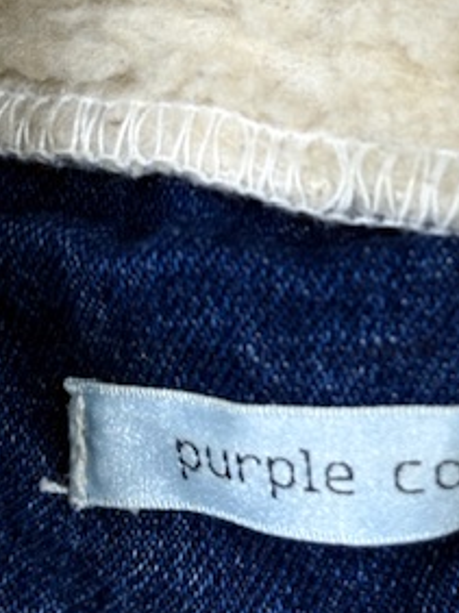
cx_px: 474
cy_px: 113
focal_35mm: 109
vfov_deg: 17.9
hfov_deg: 13.4
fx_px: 1930
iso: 160
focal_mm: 6.76
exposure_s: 1/100
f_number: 1.78
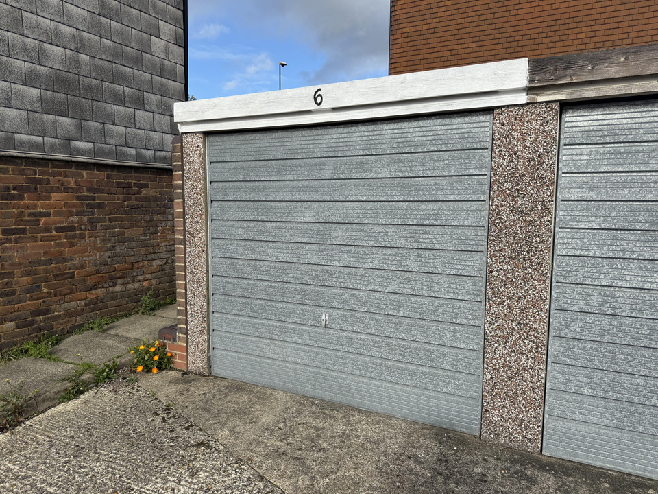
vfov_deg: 56.8
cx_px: 329
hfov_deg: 71.6
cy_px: 247
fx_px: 456
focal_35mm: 24
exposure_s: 1/3584
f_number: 1.78
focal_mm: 6.76
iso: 80
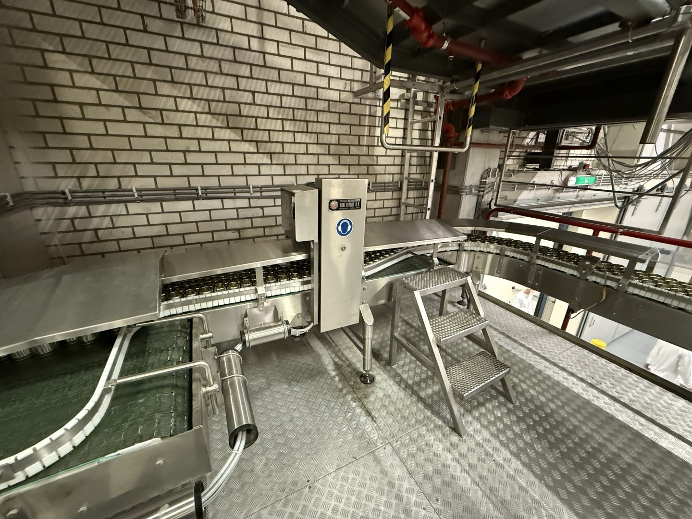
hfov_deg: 102.1
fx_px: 280
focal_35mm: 14
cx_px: 346
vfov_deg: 85.7
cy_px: 260
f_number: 2.2
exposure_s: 1/50
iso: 1000
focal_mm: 2.22
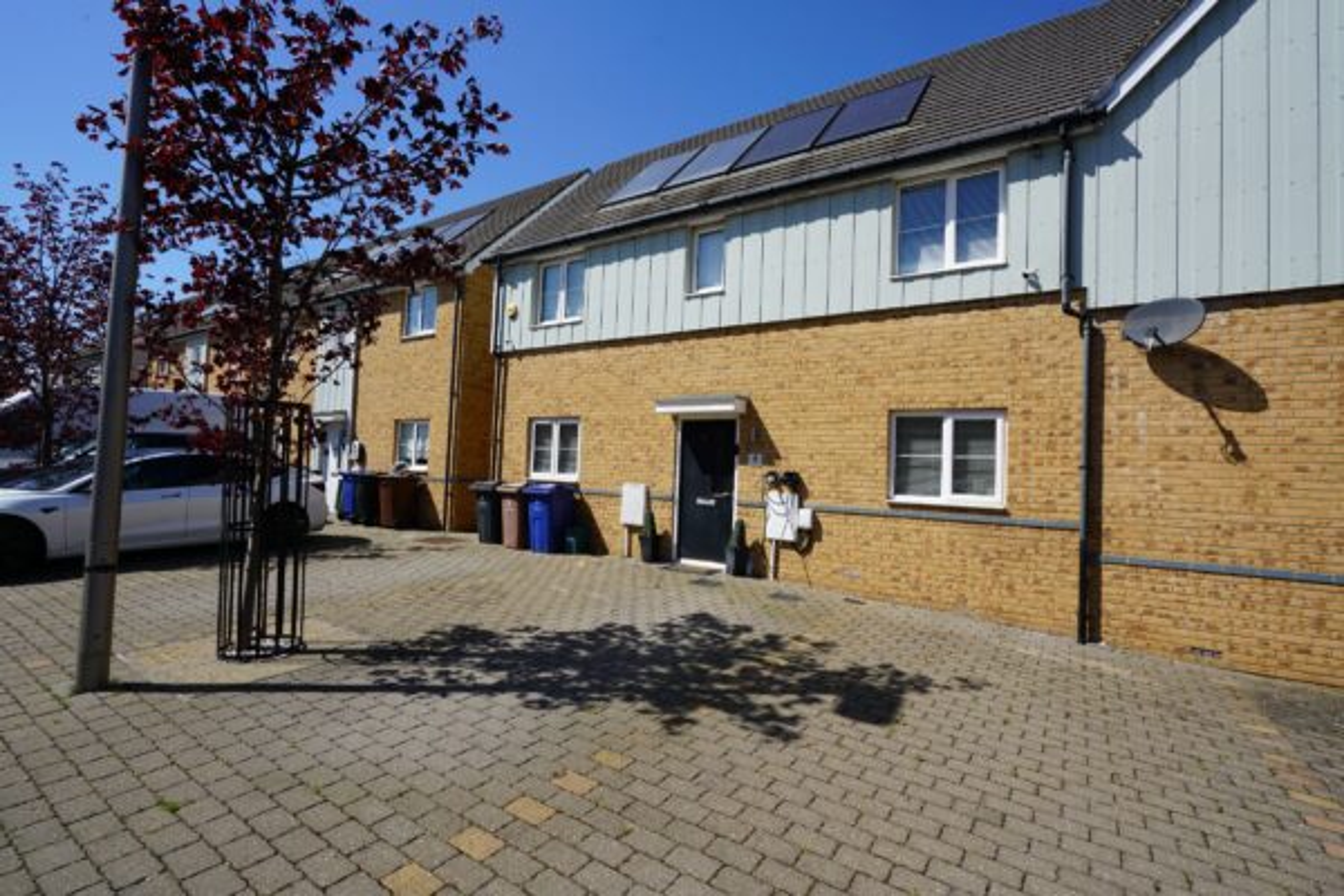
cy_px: 448
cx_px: 672
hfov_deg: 96.7
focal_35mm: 16
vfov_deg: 73.7
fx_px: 597
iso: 100
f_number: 14
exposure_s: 1/100
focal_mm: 16
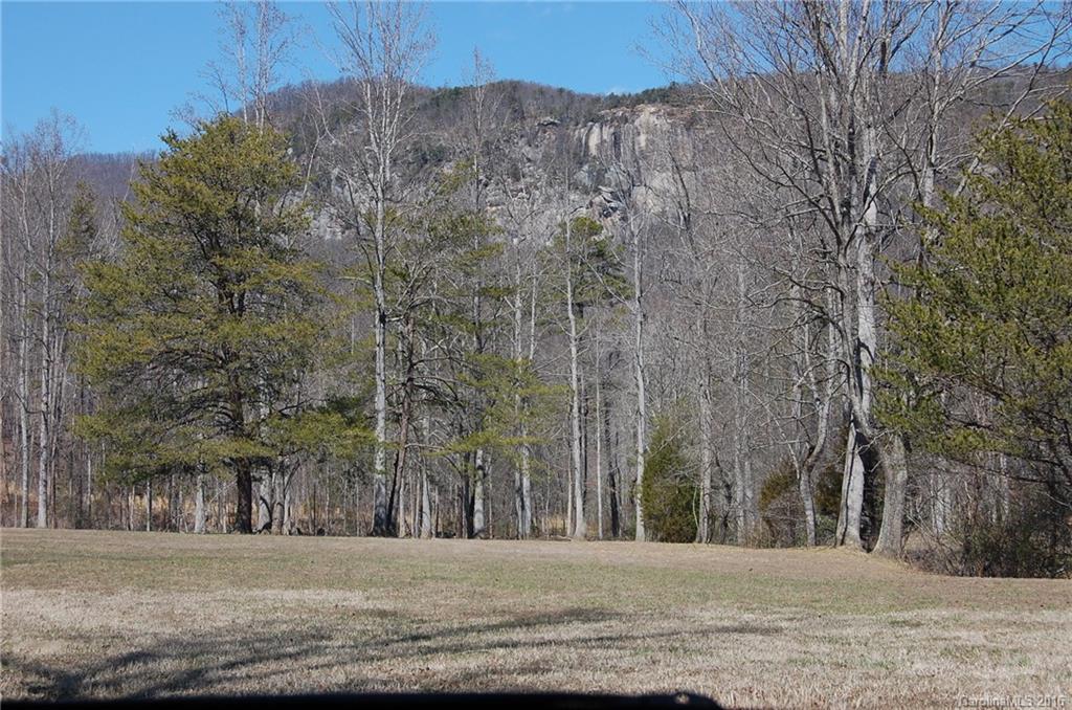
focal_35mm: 57
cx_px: 536
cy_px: 355
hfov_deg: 35.1
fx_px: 1694
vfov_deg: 23.7
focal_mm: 38
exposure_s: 1/250
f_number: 8
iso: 200
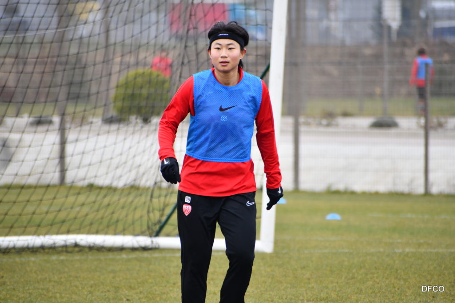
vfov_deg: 3.1
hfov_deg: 4.6
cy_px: 152
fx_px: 5688
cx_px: 228
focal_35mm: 450
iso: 320
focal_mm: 300
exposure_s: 1/500
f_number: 6.3
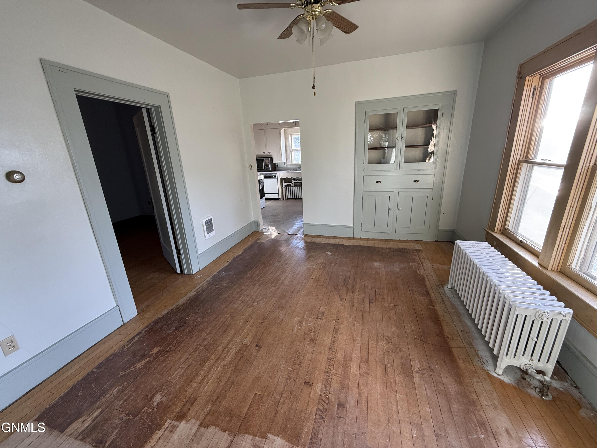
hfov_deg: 102.1
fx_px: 241
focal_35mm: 14
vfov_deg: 85.7
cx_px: 298
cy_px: 224
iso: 125
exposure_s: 1/99
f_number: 2.2
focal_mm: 2.22
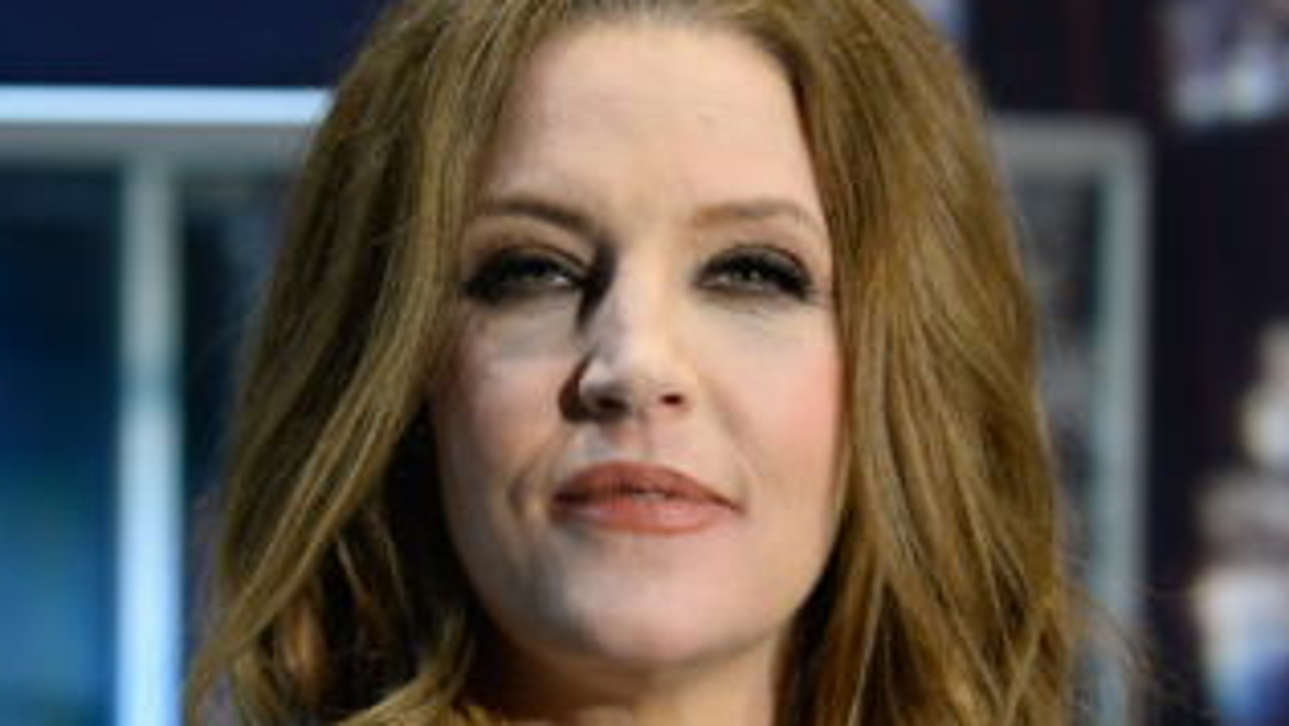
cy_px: 410
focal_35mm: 184
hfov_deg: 11.7
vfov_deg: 6.6
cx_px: 630
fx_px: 6291
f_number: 4.5
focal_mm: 116
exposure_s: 1/200
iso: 2000
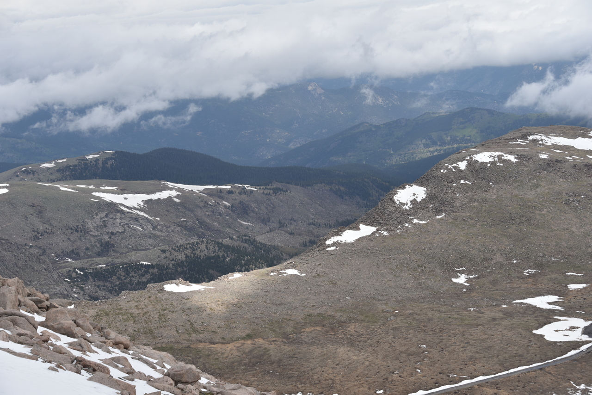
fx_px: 1398
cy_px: 198
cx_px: 296
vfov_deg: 16.1
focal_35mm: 85
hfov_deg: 23.9
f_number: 8
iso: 100
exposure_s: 1/250
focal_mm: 85
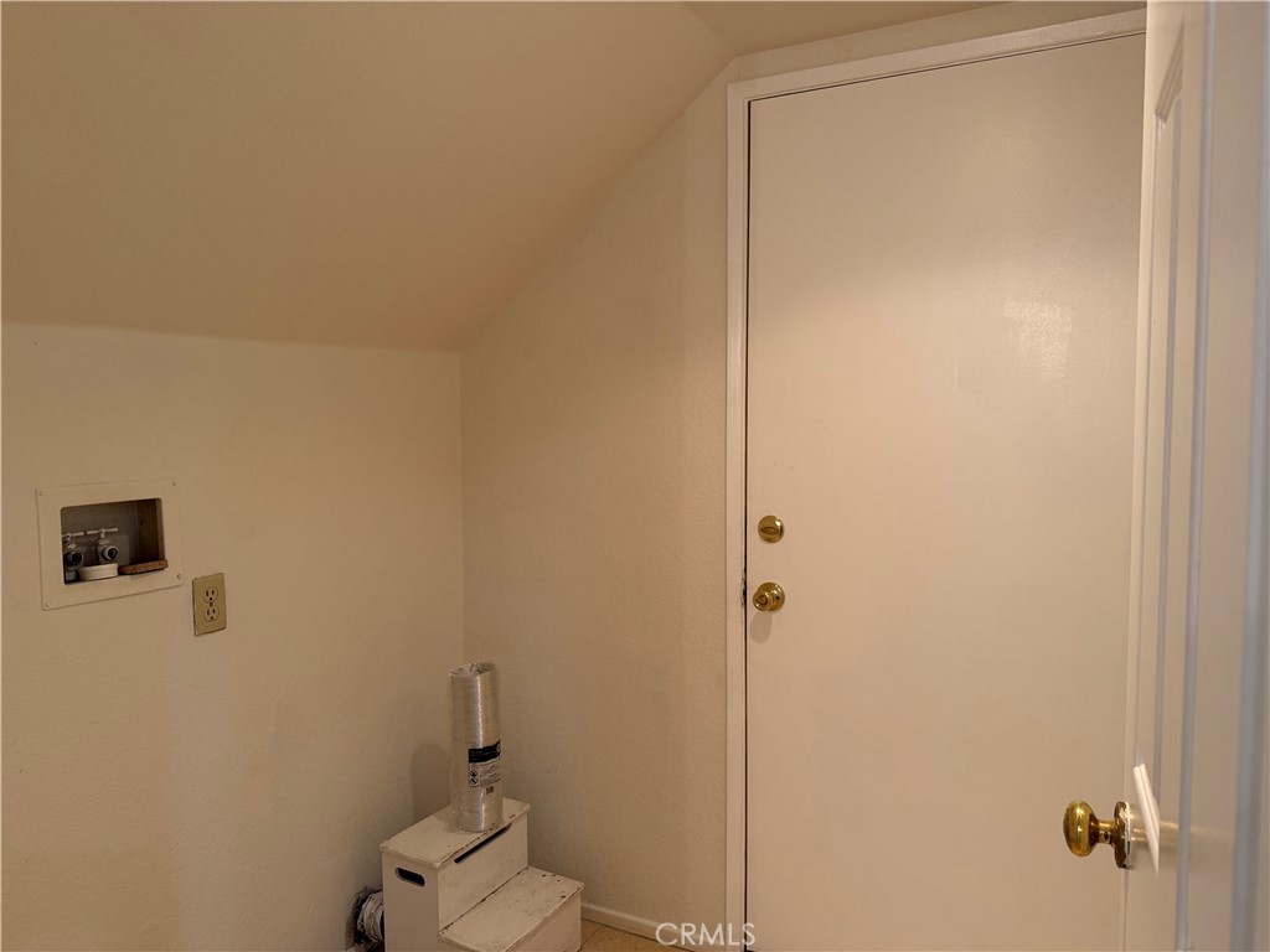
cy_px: 476
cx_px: 635
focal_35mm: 24
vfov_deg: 56.8
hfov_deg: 71.6
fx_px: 881
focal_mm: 6.76
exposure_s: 1/120
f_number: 1.78
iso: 125
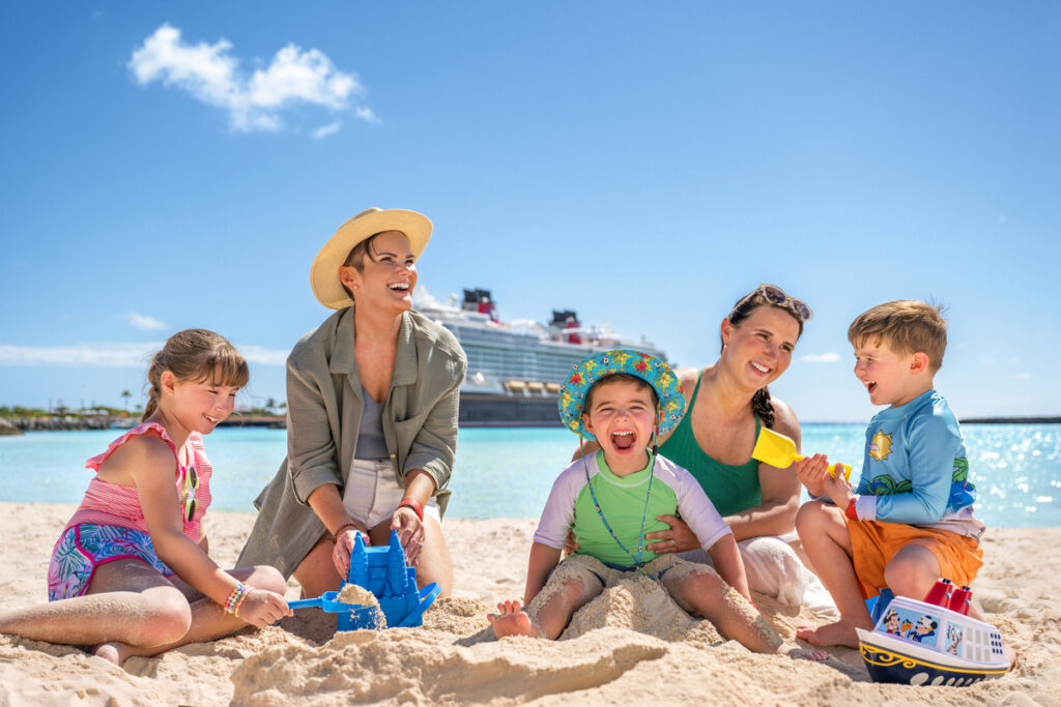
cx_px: 530
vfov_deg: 35.1
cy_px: 354
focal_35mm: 38
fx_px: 1120
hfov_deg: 50.7
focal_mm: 38
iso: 160
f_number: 4
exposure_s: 1/2000
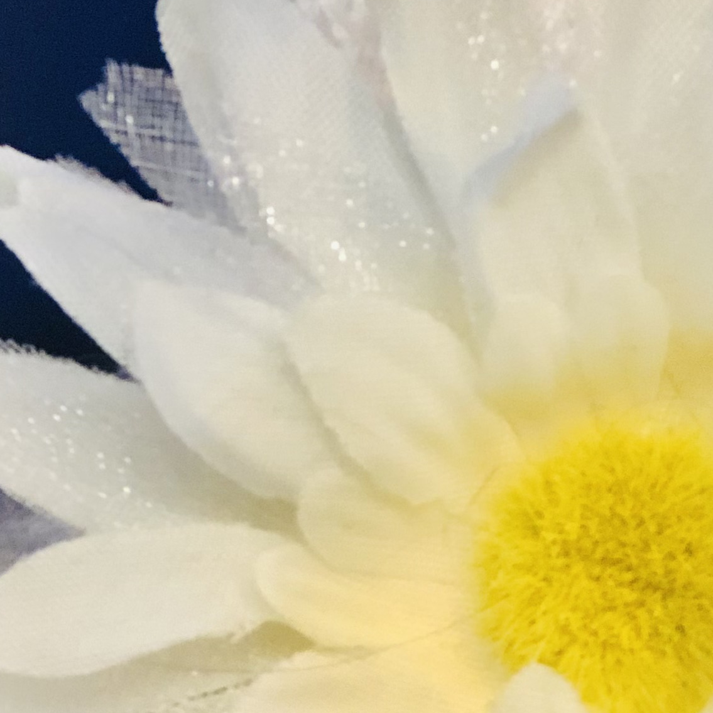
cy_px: -170
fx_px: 4171
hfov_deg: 9.8
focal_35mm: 179
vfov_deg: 9.6
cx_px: 352
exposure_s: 1/30
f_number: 2.8
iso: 125
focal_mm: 6.6
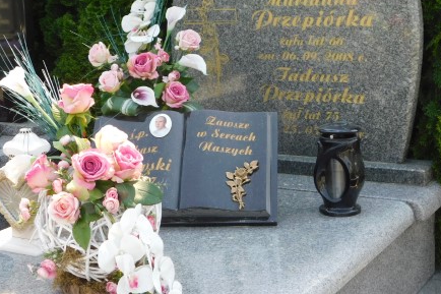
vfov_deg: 19.7
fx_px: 845
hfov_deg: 29.2
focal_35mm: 69
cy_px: 116
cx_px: 203
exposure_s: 1/250
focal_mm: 8
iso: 125
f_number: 3.7
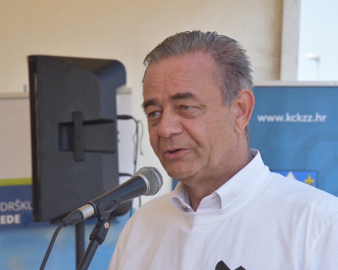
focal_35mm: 136
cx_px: 177
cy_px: 134
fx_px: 1360
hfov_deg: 14.2
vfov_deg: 11.3
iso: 2000
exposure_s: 1/640
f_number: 13
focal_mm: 120
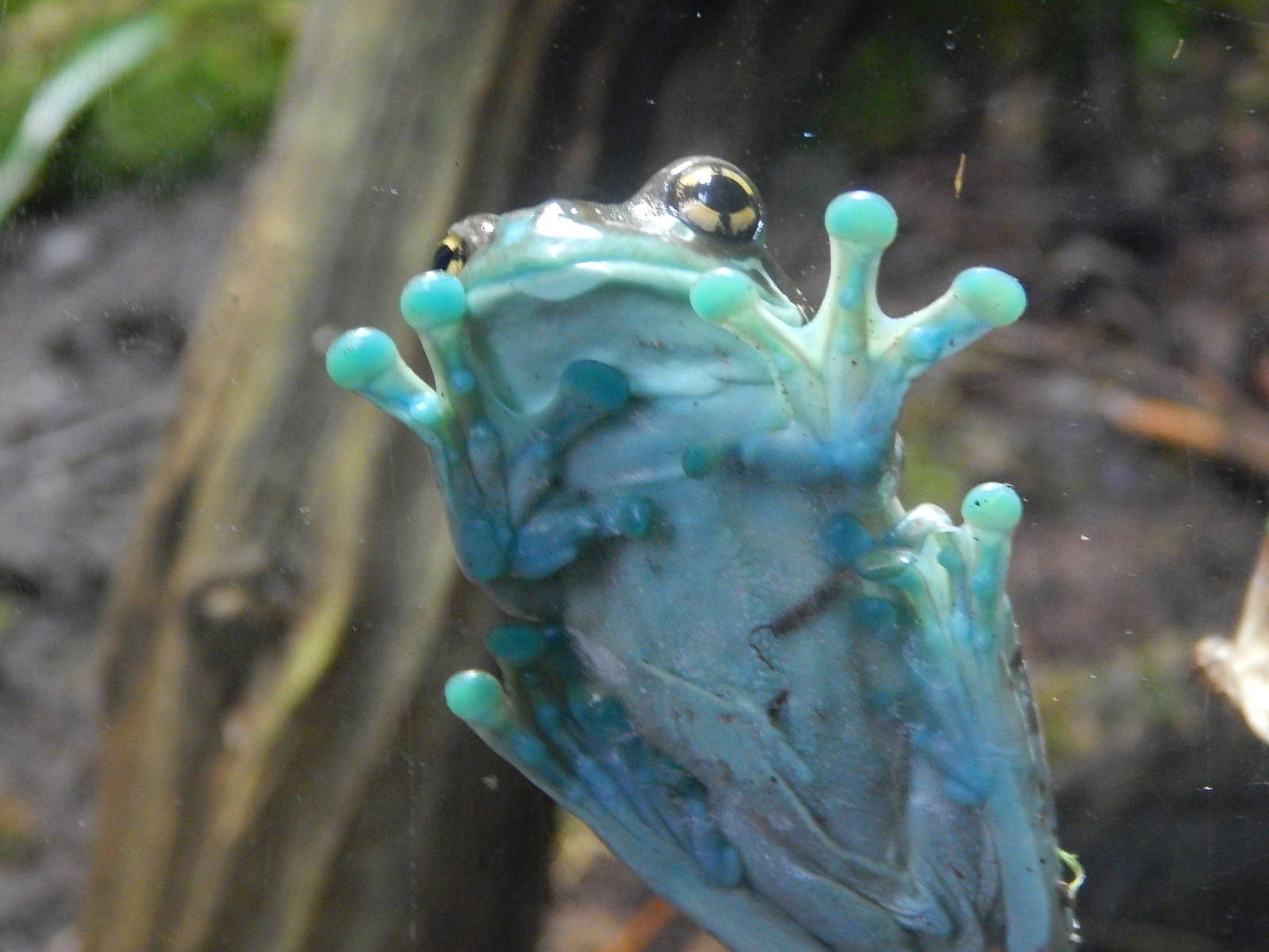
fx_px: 4839
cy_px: 476
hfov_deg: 14.9
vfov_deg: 11.2
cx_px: 634
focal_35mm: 132
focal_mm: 23.4
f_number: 4.8
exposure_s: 1/13
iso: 800
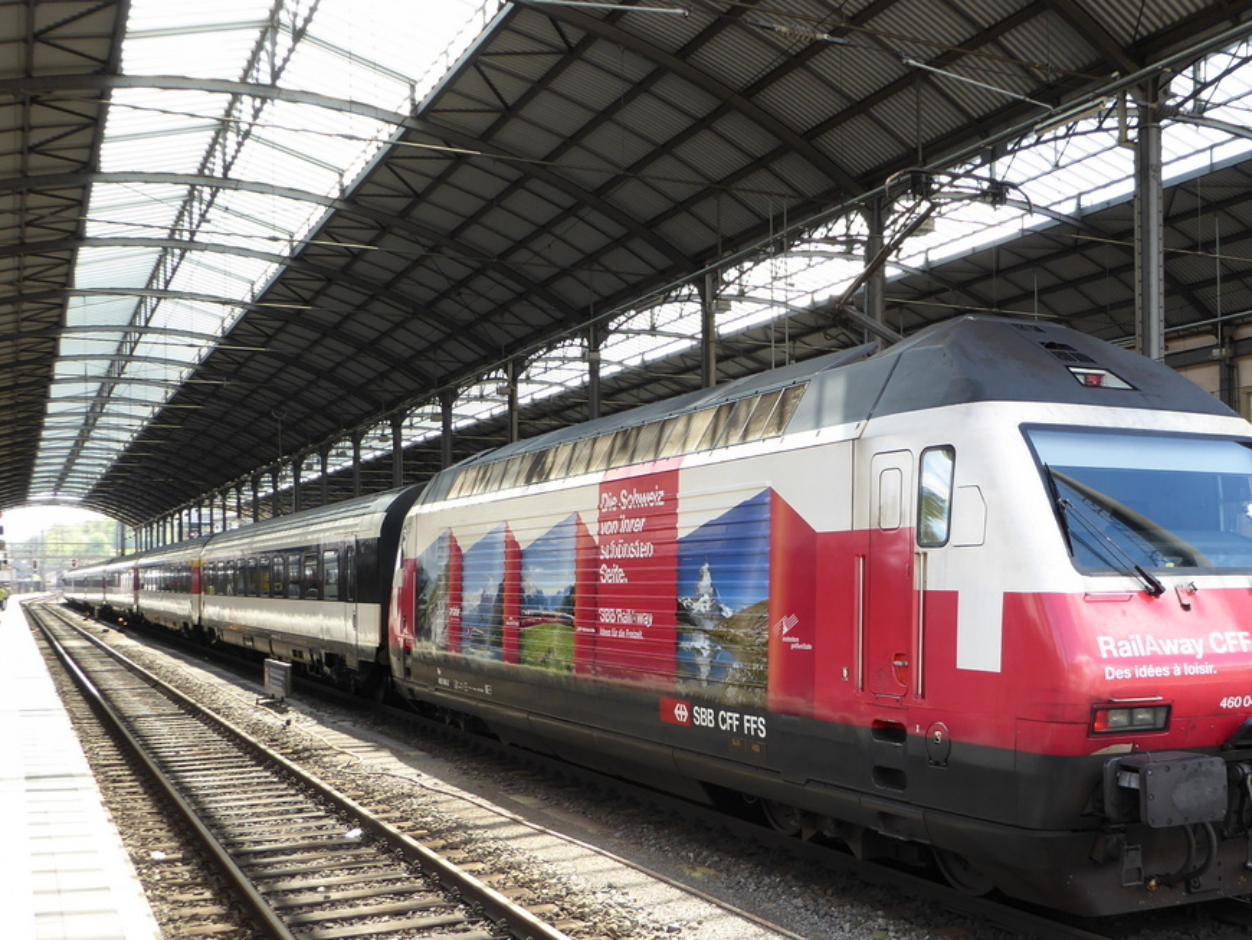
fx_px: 1447
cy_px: 582
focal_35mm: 40
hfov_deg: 46.2
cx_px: 820
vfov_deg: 35.8
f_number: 3.5
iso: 80
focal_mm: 5
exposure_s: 1/100
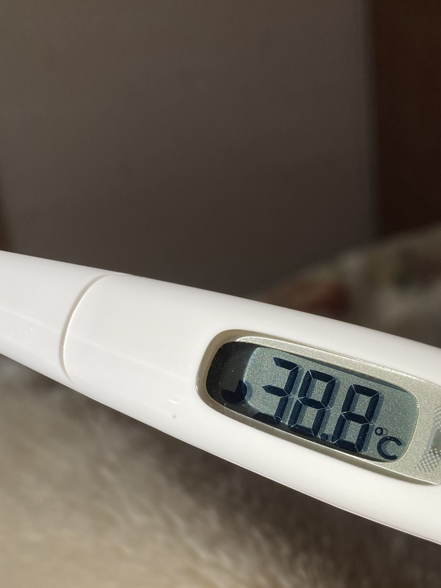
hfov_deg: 32.5
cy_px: 401
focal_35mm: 44
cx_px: 309
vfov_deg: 42.3
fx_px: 747
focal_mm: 3.99
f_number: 1.8
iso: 32
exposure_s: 1/121
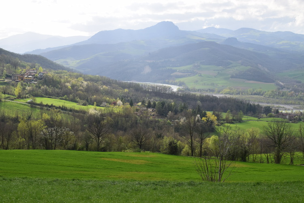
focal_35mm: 46
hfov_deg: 42.3
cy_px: 102
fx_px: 393
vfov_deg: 28.9
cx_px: 152
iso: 400
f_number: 11
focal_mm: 31
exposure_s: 1/500
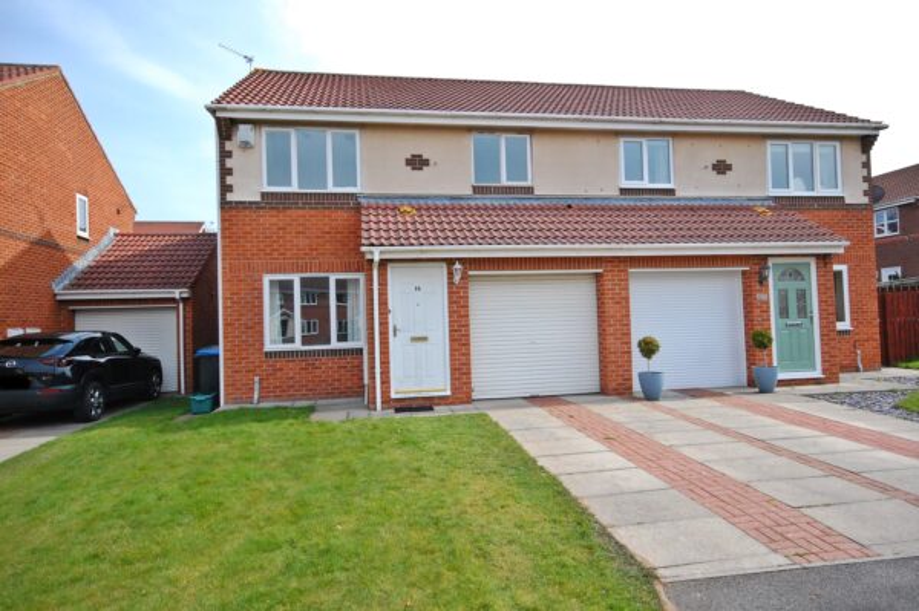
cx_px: 460
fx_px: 574
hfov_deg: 77.4
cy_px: 306
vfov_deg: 56.1
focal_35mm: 22
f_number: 11
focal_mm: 15
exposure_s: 1/500
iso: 800
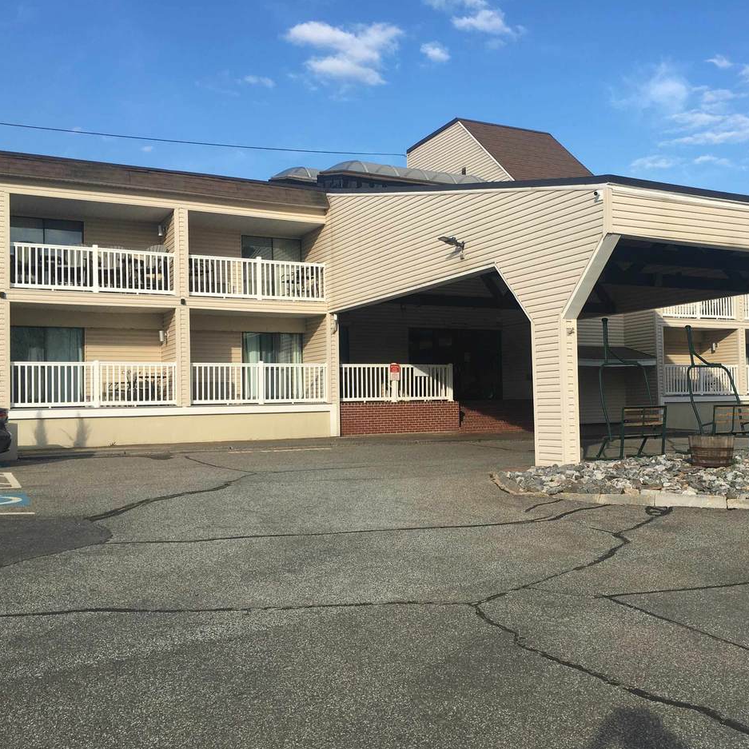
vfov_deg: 47.2
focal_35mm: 35
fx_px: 857
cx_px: 471
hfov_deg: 46.8
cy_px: 382
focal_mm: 4.15
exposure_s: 1/1012
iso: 25
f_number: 2.2
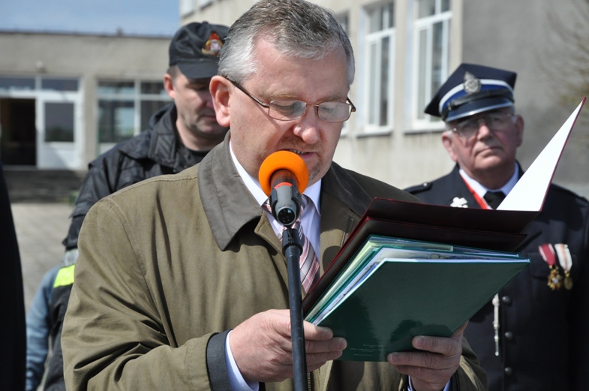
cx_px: 296
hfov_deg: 18.6
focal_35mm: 110
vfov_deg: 12.4
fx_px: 1797
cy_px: 196
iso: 1000
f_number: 8
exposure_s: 1/2500
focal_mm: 72
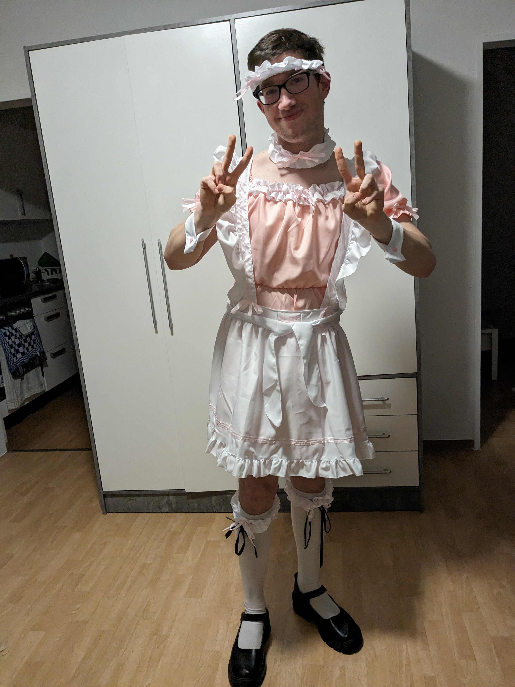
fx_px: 536
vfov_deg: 65.3
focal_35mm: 27
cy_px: 344
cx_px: 258
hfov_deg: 51.4
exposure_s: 1/99.9
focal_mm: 4.38
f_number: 1.73
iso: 964
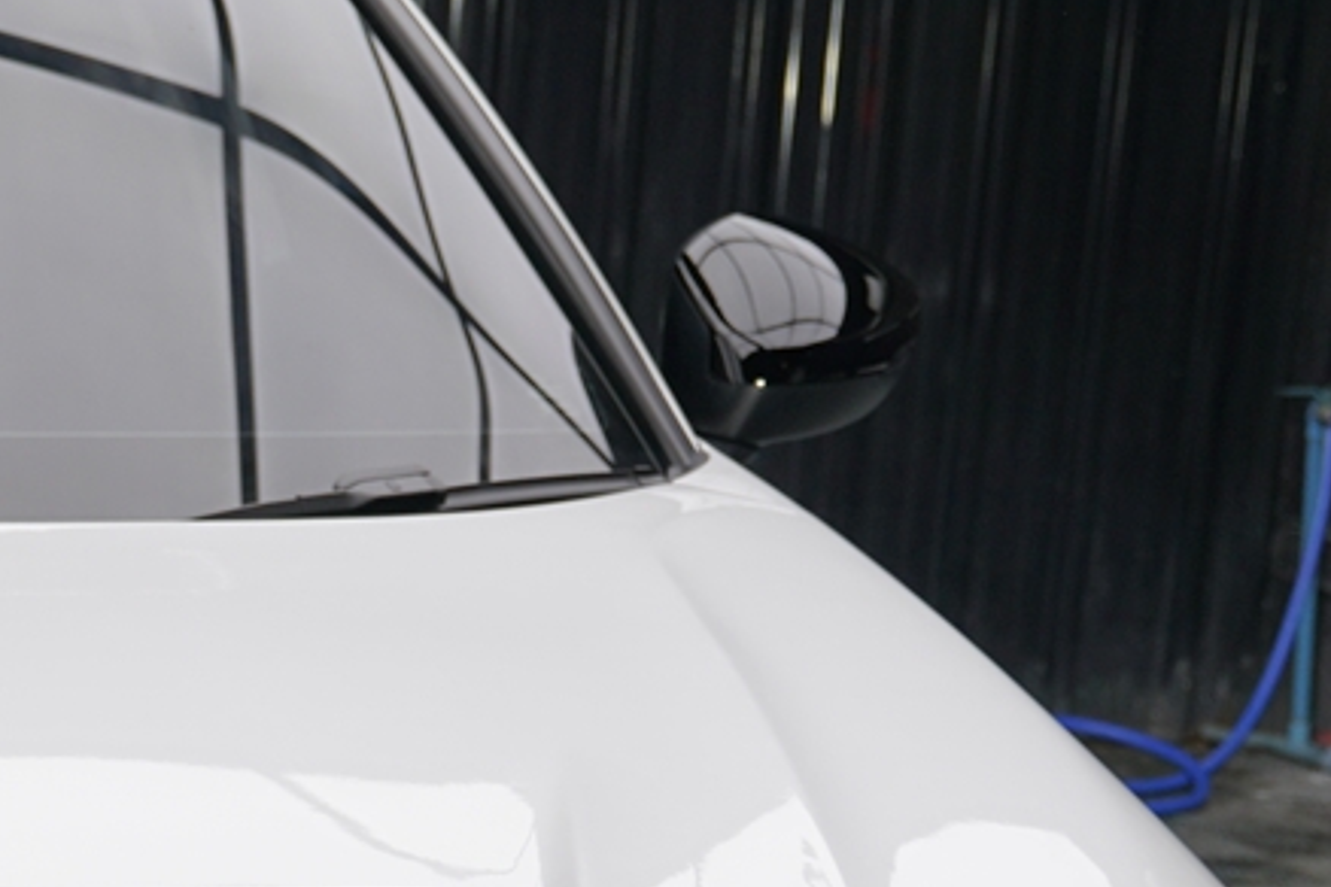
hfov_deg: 14.4
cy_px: 1327
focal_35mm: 137
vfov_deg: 9.7
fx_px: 5065
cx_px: -346
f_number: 4
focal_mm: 30
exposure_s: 1/160
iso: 160
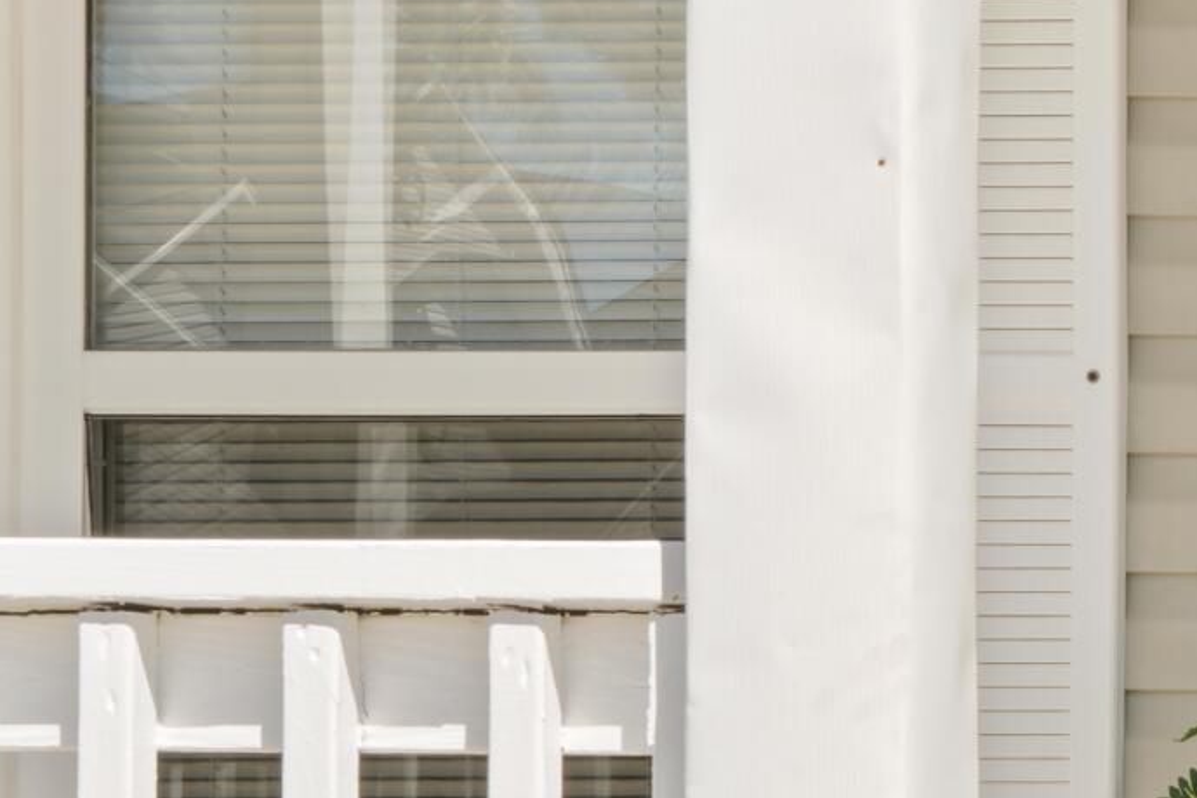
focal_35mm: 122
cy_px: 591
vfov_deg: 11.2
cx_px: 2286
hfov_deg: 14.4
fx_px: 4055
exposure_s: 1/4
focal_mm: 28
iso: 50
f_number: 22
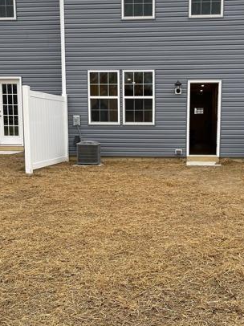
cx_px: 152
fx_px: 386
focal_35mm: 41
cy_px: 172
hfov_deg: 34.9
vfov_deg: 45.8
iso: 32
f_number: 1.6
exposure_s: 1/418
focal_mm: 5.1
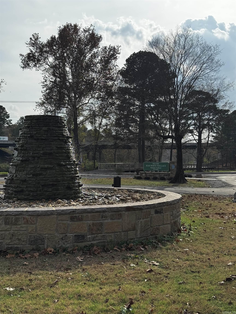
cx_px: 118
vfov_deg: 39.7
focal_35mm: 48
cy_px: 157
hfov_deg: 30.3
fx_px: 436
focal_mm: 6.76
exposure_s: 1/3425
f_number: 1.78
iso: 64
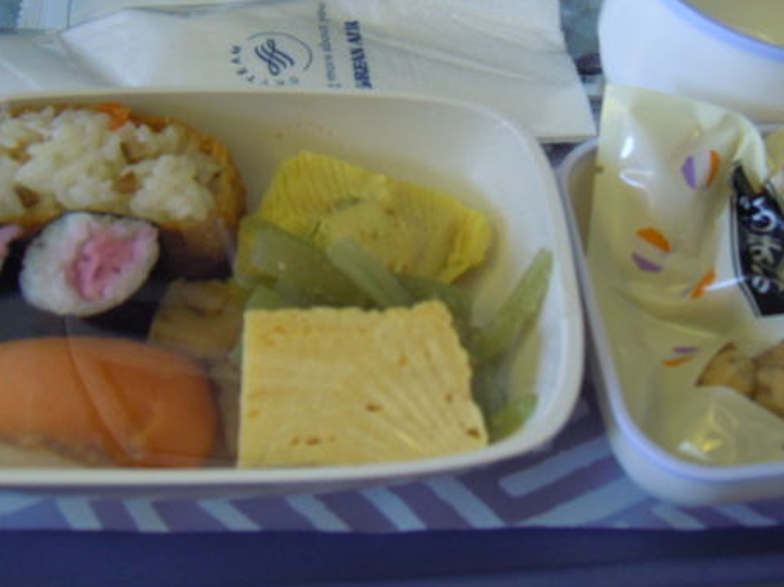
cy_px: 266
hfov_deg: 46.8
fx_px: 906
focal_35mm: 40
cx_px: 389
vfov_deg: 35.9
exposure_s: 1/30
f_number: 2.7
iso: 250
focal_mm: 5
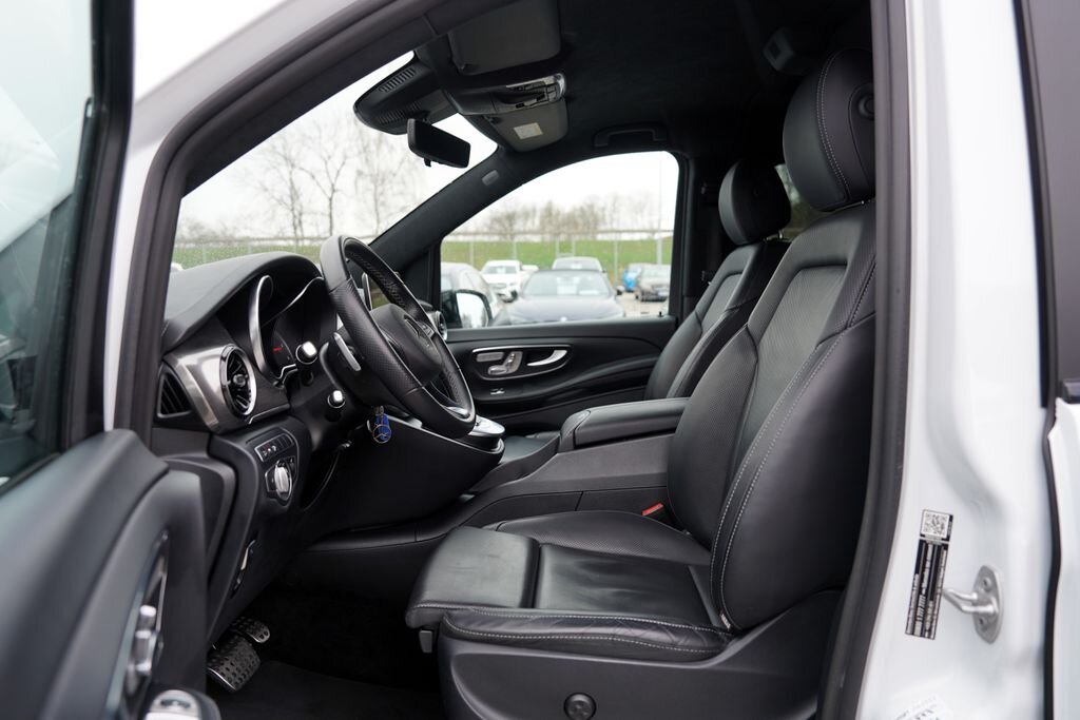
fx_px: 720
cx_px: 540
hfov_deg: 73.7
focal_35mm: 24
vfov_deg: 53.1
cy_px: 360
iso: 100
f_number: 3.5
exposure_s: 1/50
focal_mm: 24
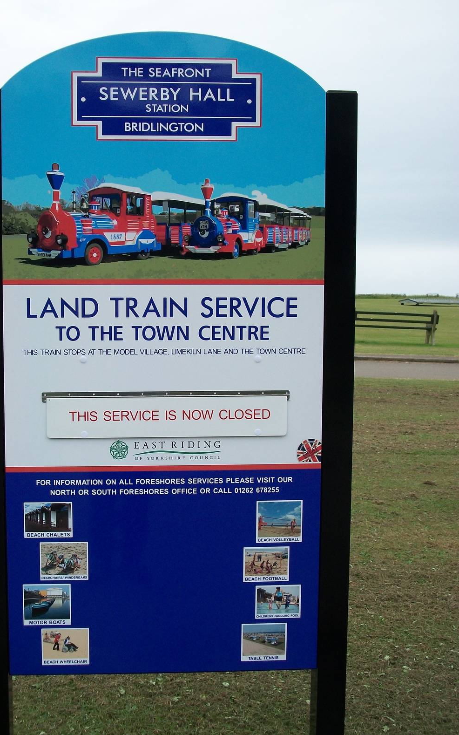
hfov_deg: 29.8
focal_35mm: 43
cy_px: 364
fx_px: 861
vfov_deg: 46.2
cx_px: 189
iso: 80
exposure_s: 1/100
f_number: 3.2
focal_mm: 7.1
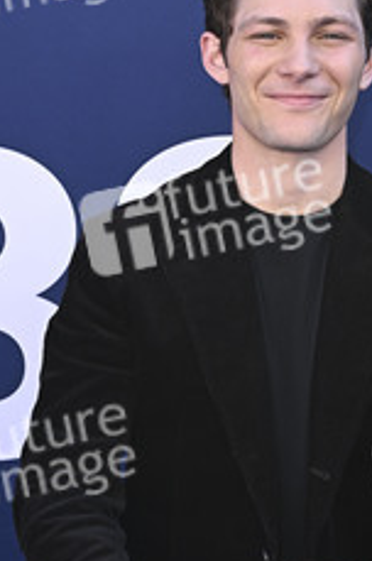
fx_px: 1632
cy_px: 341
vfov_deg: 19.5
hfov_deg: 13.0
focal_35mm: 105
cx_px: 277
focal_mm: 60
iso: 320
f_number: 6.3
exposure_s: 1/200
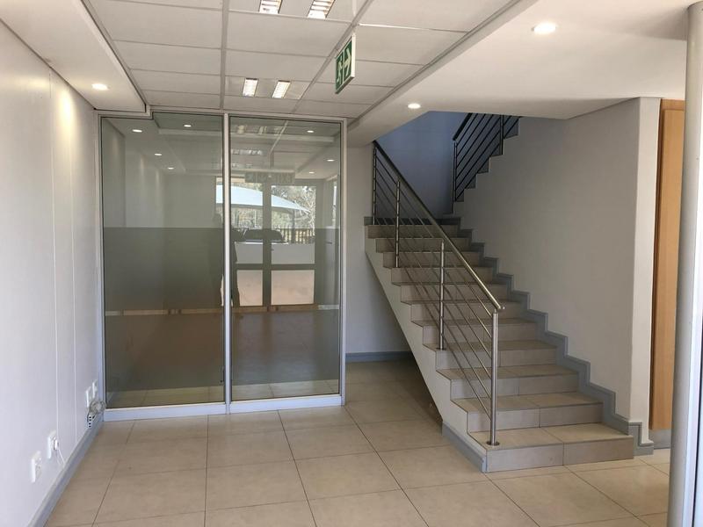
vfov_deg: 49.7
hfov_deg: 63.4
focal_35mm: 28
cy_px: 264
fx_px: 569
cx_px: 352
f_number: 1.8
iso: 25
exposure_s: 1/33
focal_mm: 3.99
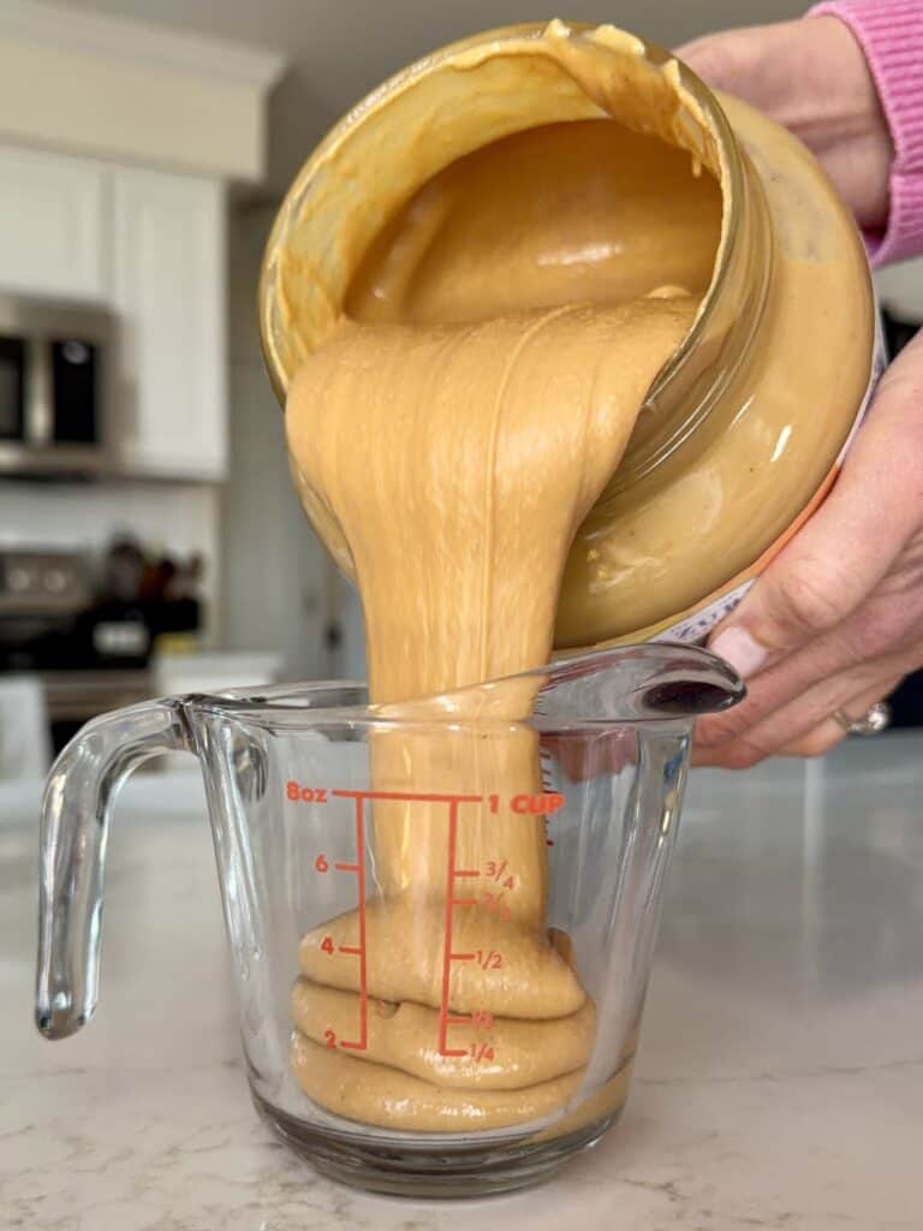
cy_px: 616
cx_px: 462
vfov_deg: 71.6
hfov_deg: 56.8
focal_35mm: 24
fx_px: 853
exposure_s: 1/115
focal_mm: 6.76
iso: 200
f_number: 1.78
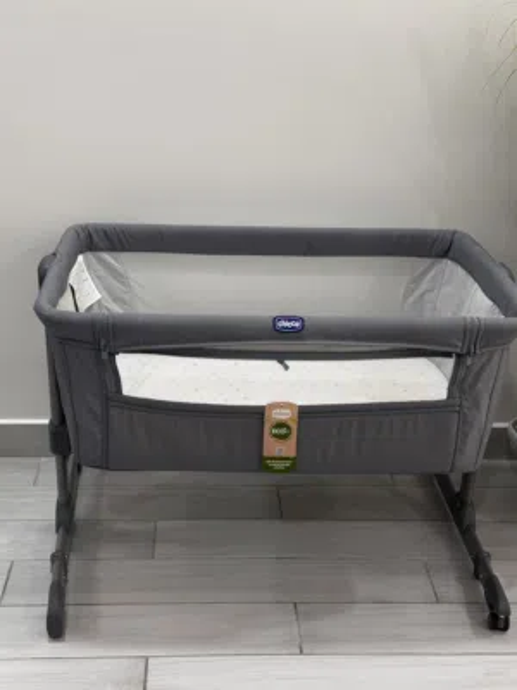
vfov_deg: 39.7
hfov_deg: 30.3
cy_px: 345
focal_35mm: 48
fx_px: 956
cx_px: 258
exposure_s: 1/50
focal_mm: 6.86
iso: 100
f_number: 1.78
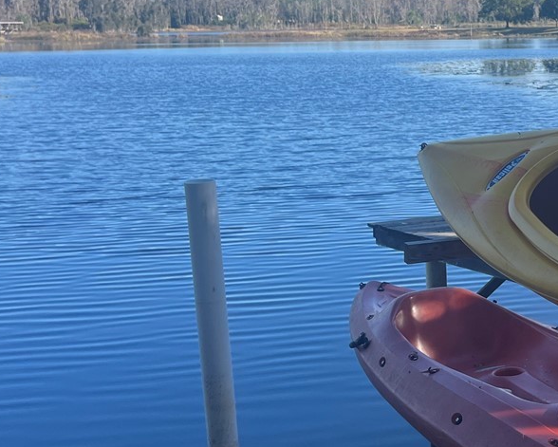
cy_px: 184
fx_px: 1140
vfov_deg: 22.2
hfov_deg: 25.9
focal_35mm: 69
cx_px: 578
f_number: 1.5
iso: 50
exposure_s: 1/1934
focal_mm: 5.7
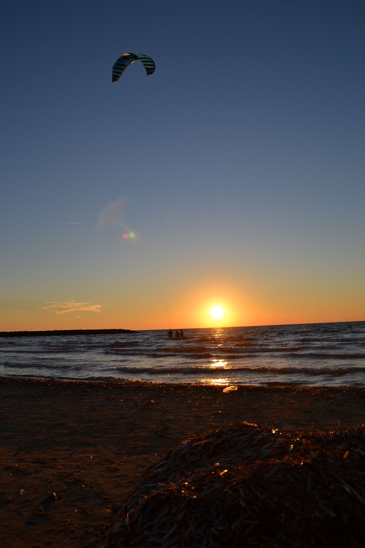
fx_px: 411
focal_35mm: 27
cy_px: 274
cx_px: 182
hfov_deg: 47.9
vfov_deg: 67.4
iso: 100
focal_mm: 18
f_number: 9
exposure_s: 1/320
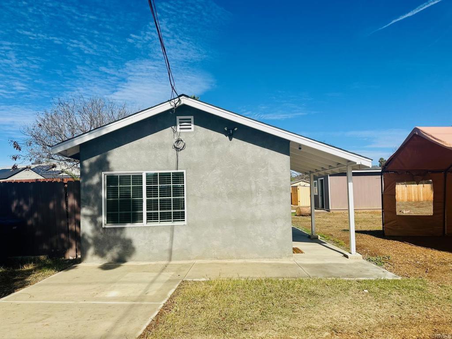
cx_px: 226
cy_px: 170
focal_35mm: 24
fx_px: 313
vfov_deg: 56.8
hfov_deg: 71.6
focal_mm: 6.86
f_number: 1.78
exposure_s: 1/7576
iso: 80
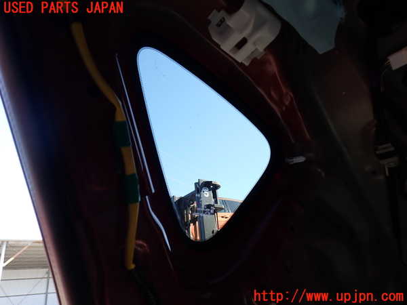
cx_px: 204
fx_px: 294
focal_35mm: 25
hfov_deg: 69.4
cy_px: 152
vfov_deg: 54.9
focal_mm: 4.5
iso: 100
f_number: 2.8
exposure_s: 1/125
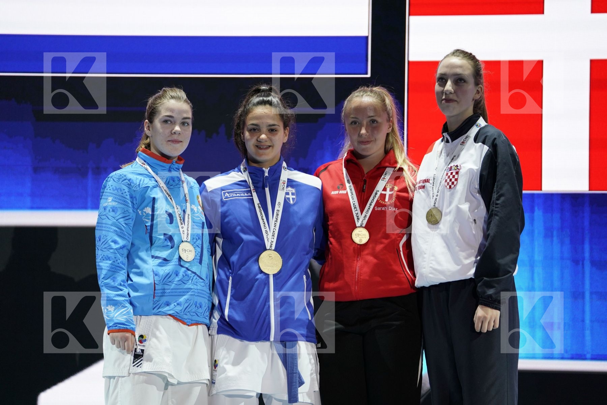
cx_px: 304
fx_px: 2731
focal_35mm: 162
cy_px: 202
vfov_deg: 8.5
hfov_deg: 12.7
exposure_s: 1/250
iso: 500
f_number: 2.8
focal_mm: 162
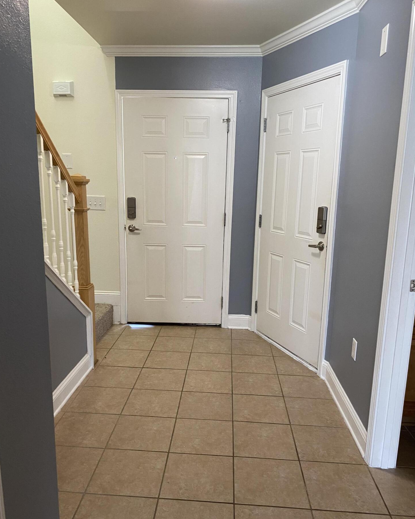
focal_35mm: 28
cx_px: 202
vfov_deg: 62.2
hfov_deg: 51.5
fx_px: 430
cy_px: 271
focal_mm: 4.25
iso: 160
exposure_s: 1/60
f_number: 1.8
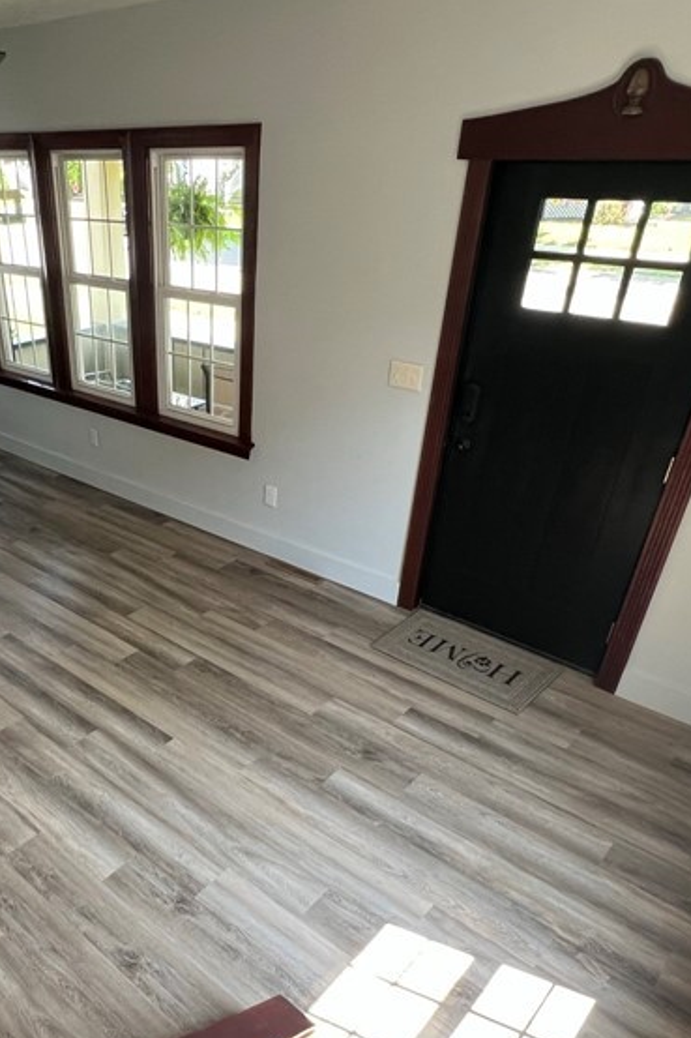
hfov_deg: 49.0
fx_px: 720
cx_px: 163
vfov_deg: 70.5
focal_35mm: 25
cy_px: 641
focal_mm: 1.57
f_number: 1.8
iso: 160
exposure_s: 1/120
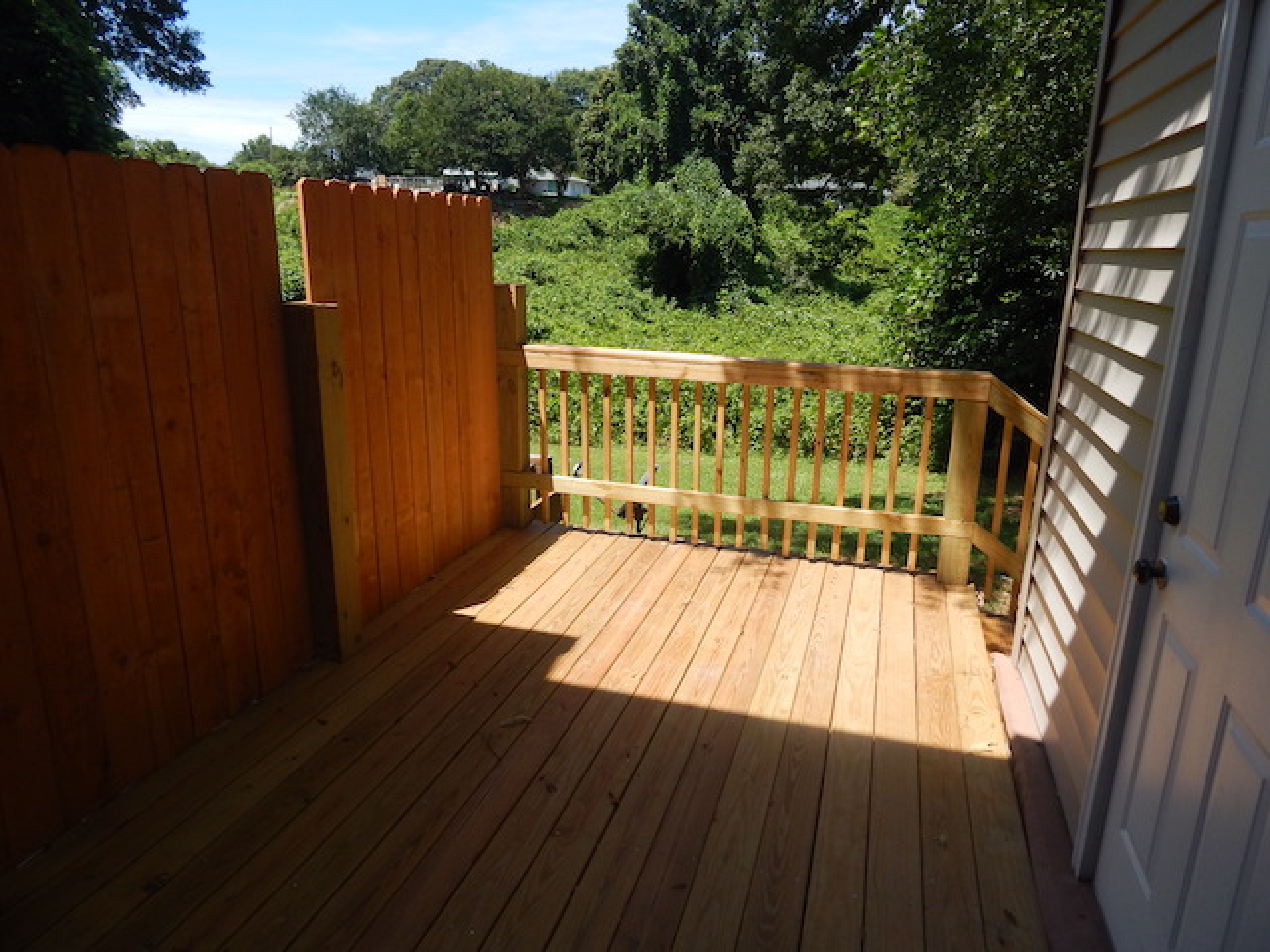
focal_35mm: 22
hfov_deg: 76.4
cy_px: 476
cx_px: 635
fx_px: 807
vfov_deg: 61.1
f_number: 3
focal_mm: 4
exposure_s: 1/1000
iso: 125
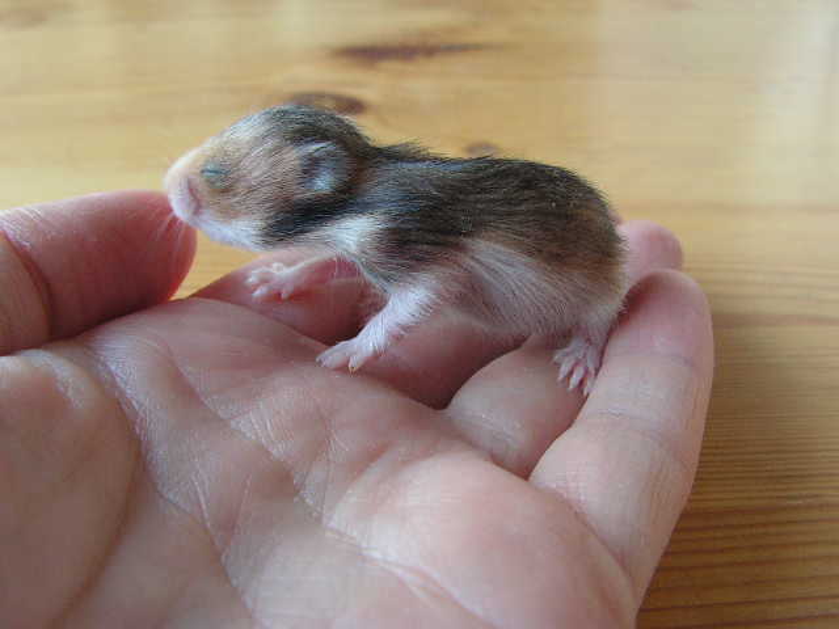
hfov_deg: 51.4
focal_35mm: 36
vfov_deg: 39.7
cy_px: 314
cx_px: 420
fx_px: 873
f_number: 3.2
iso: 160
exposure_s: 1/40
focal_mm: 6
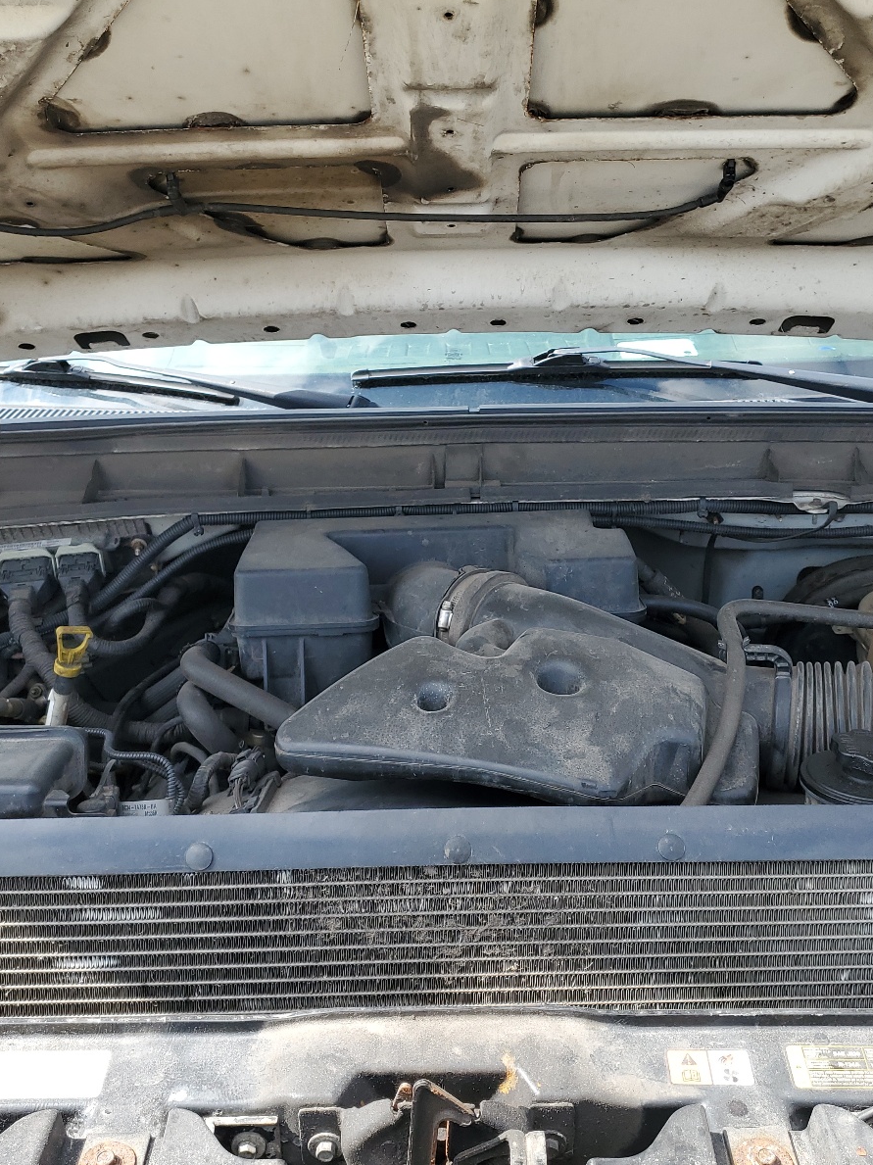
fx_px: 1178
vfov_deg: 52.6
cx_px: 433
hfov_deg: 40.7
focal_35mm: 35
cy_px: 585
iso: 50
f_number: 1.5
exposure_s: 1/769
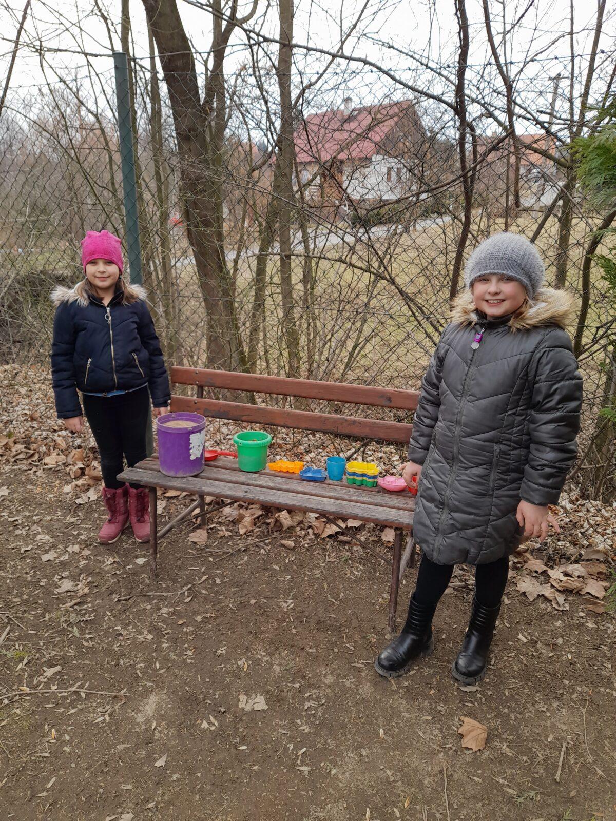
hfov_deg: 54.9
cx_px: 308
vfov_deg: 69.4
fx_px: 593
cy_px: 410
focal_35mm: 25
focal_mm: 4.6
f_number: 2
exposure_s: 1/148
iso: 20
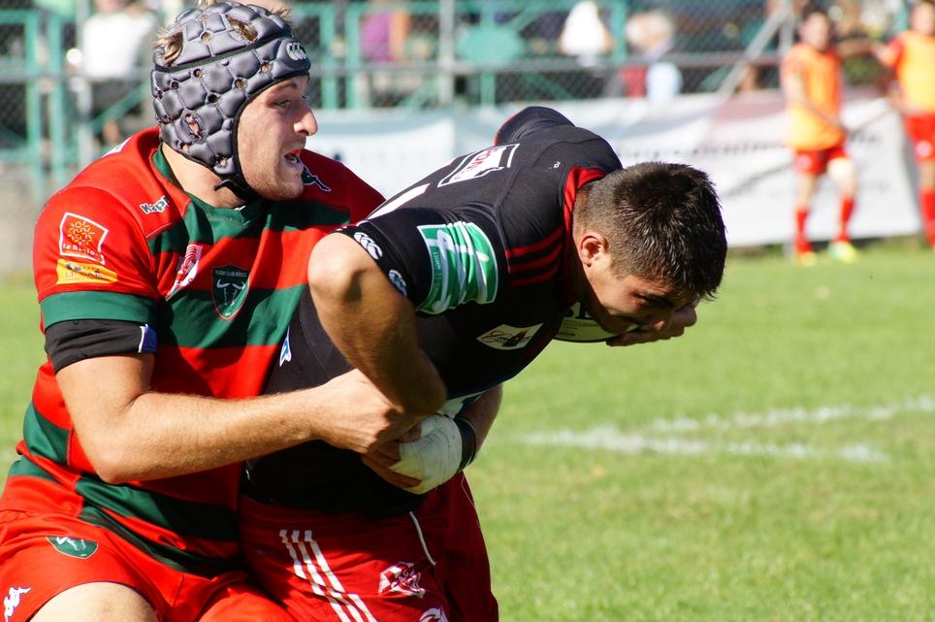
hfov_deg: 4.3
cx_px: 466
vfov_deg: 2.9
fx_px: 12404
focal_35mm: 478
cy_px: 301
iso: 800
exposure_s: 1/640
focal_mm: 300
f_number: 11
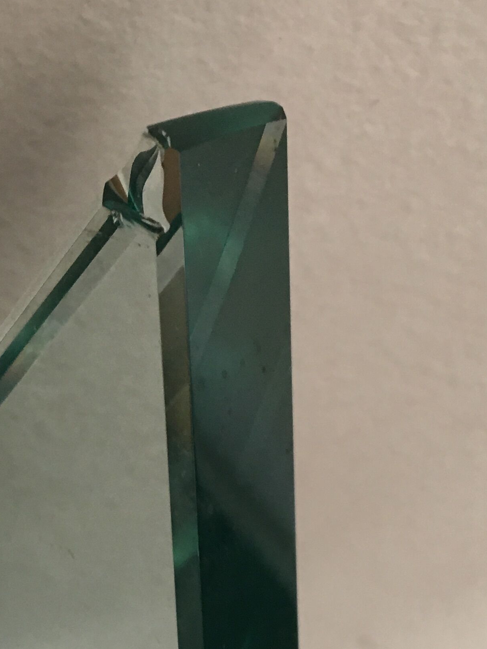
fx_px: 1351
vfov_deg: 26.7
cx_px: 65
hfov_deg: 20.1
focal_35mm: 72
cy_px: 480
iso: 125
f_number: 2.2
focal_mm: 4.15
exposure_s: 1/33
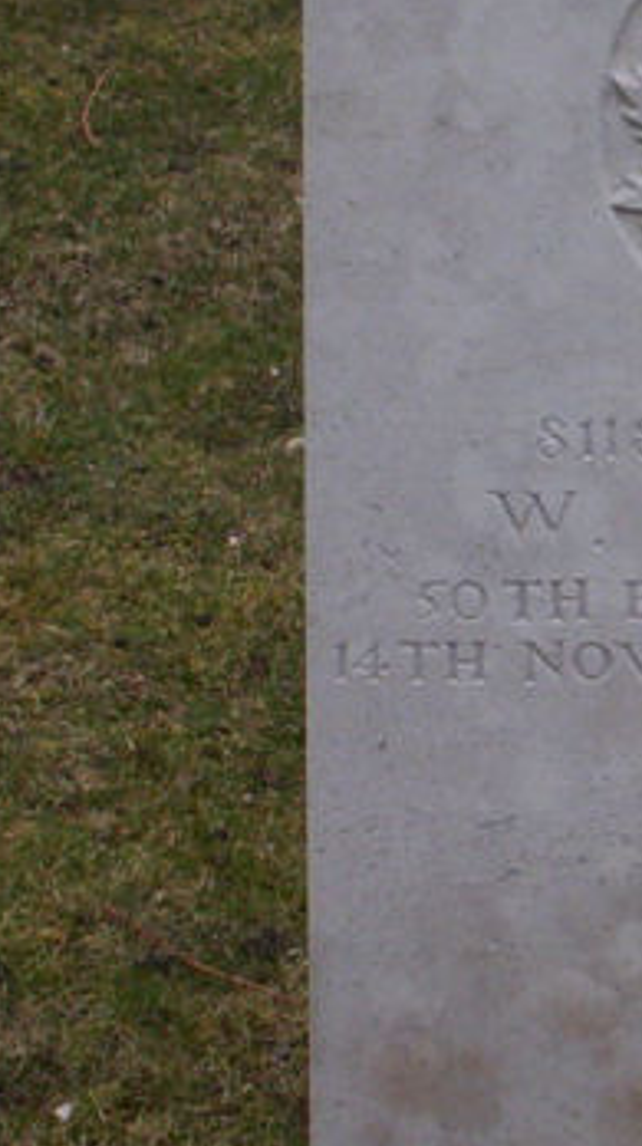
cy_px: 611
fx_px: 6131
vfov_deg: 10.7
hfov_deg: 6.0
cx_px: 708
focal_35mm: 202
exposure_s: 1/377
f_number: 3.62
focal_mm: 10.76
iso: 100
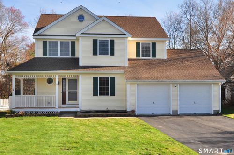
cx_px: 117
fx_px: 195
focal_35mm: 30
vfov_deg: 43.5
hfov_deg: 62.0
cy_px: 78
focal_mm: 20
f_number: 8
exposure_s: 1/400
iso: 320
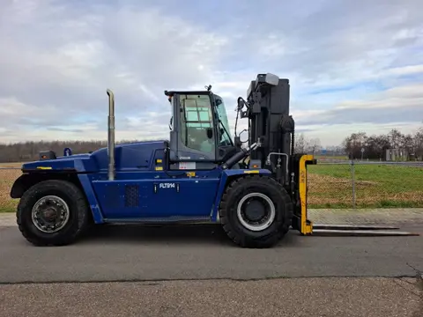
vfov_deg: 58.9
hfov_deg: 73.9
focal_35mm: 23
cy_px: 158
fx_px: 281
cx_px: 212
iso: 50
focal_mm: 5.54
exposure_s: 1/582
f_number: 1.8
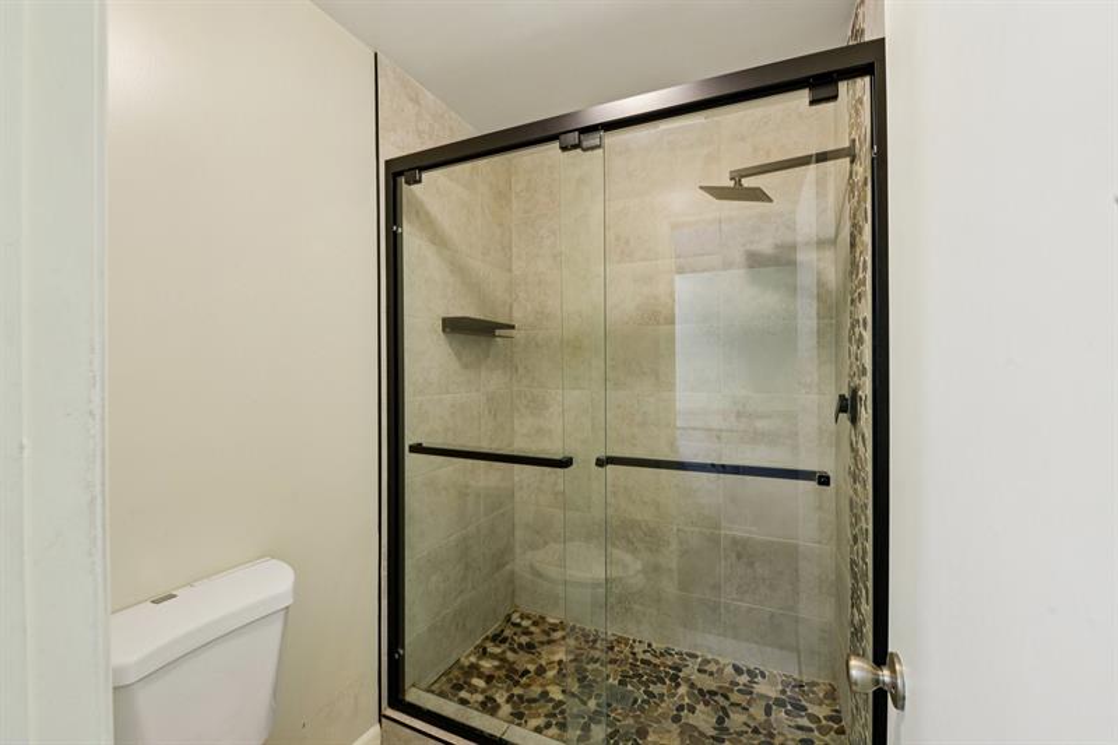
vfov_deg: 81.2
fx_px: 435
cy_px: 372
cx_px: 559
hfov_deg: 104.3
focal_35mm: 14
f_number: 9
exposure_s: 1/1.67
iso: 200
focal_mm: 14
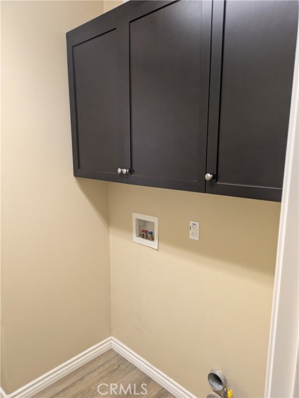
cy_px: 199
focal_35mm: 25
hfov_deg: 54.9
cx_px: 150
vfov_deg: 69.4
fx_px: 288
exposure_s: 1/40
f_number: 1.89
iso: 369
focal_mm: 5.43
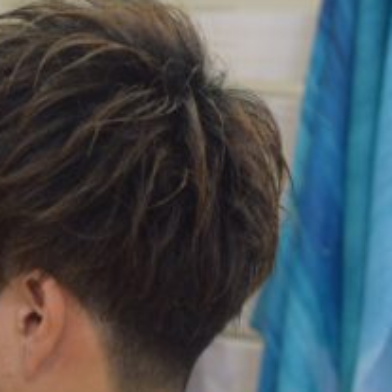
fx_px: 1242
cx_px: 64
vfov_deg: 17.9
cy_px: 218
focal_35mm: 97
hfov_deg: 17.7
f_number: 2.8
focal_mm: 35
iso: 1000
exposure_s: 1/80
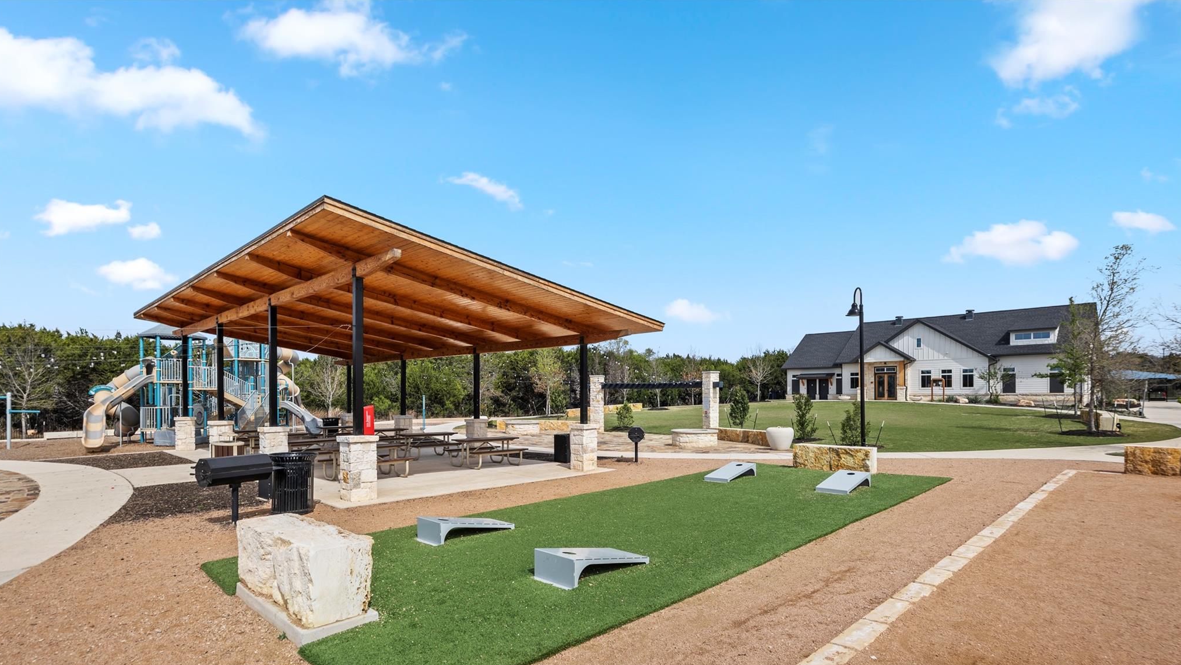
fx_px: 564
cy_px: 396
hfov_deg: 92.7
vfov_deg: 60.6
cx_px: 590
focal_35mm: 18
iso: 250
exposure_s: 1/500
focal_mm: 17
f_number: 8
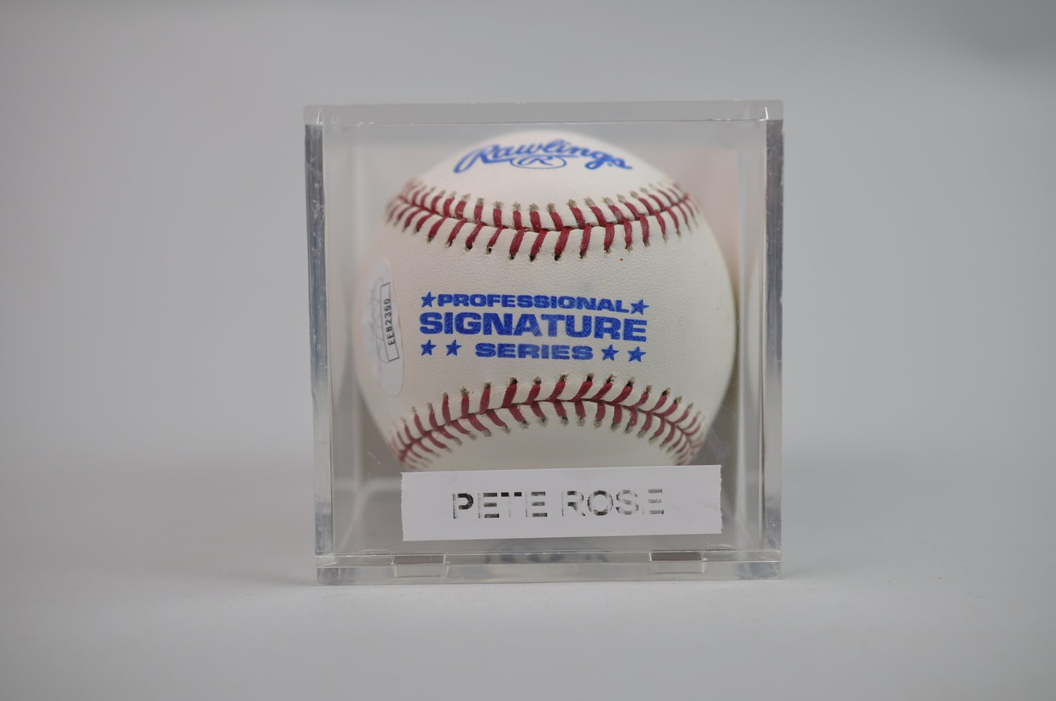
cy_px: 350
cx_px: 528
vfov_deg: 22.6
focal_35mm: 60
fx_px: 1758
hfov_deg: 33.4
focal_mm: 40
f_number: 4
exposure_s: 1/60
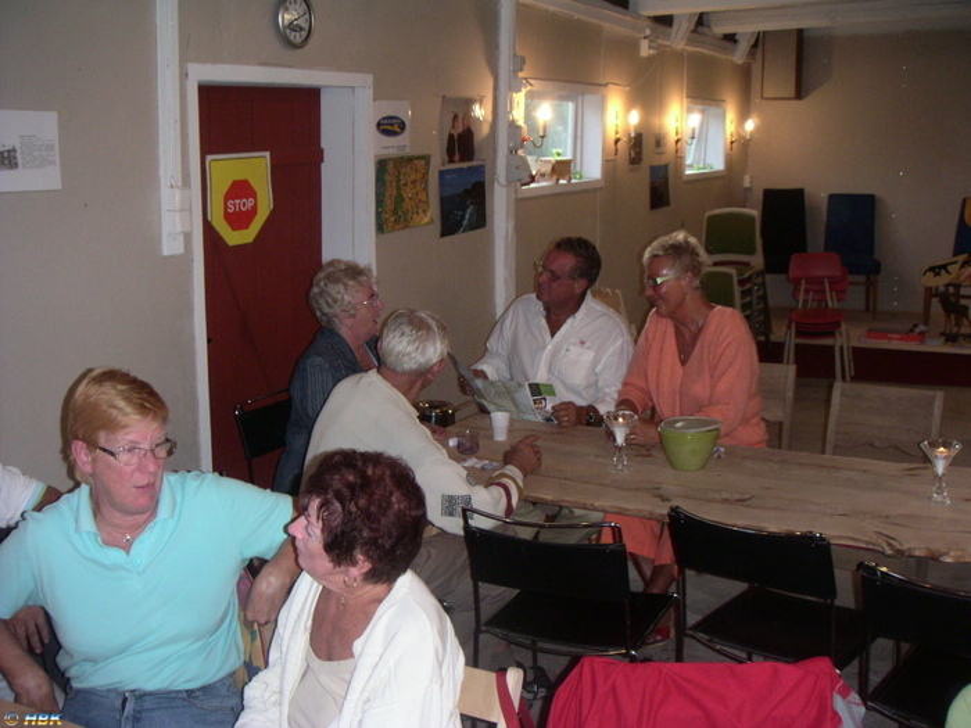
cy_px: 364
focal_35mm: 38
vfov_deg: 37.7
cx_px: 486
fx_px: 1066
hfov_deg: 49.0
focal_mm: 6
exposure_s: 1/50
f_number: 2.8
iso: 160
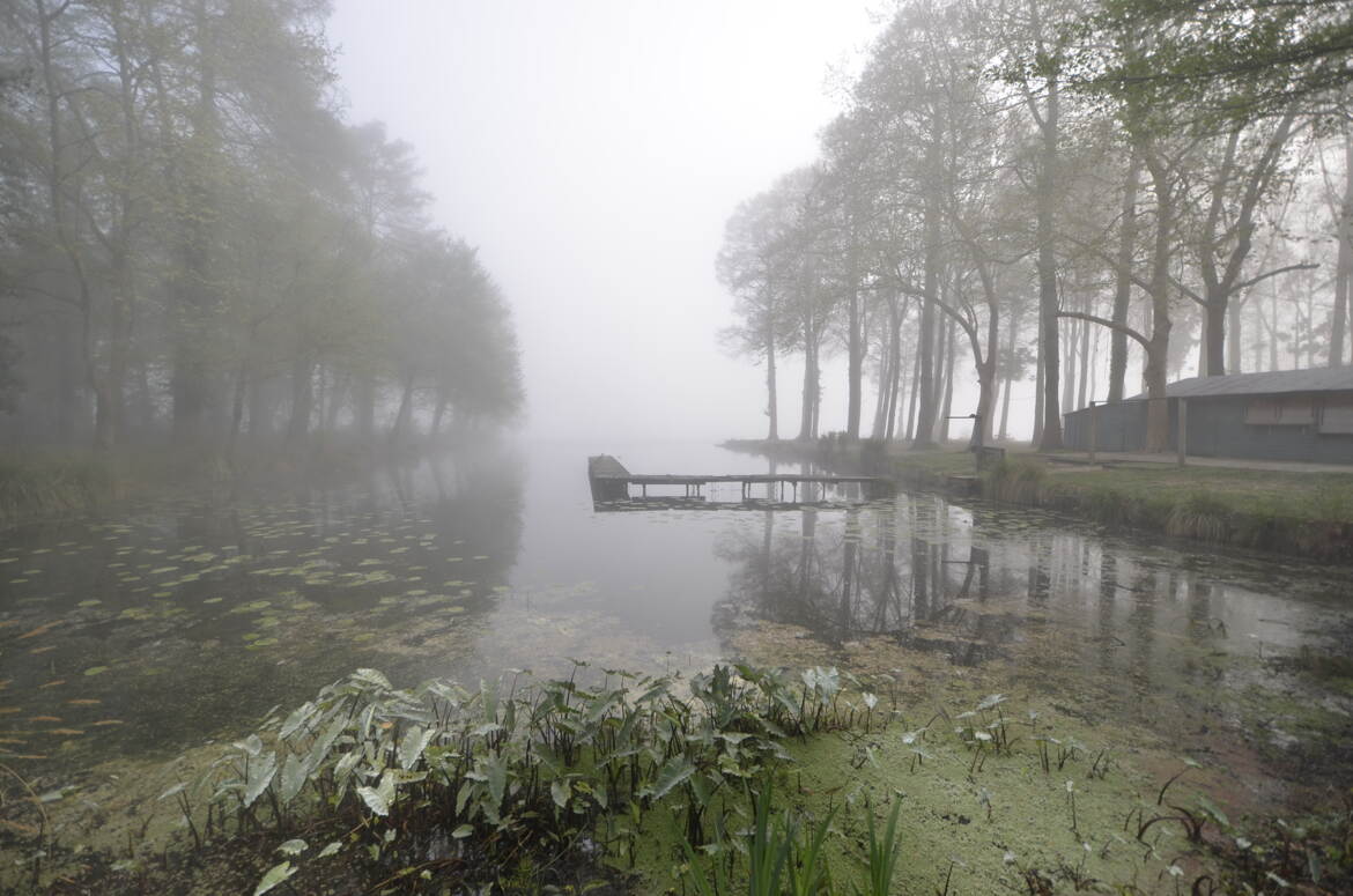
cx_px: 676
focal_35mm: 15
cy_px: 448
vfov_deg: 77.1
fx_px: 563
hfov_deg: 100.5
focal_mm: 10
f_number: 3.5
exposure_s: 1/200
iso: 100
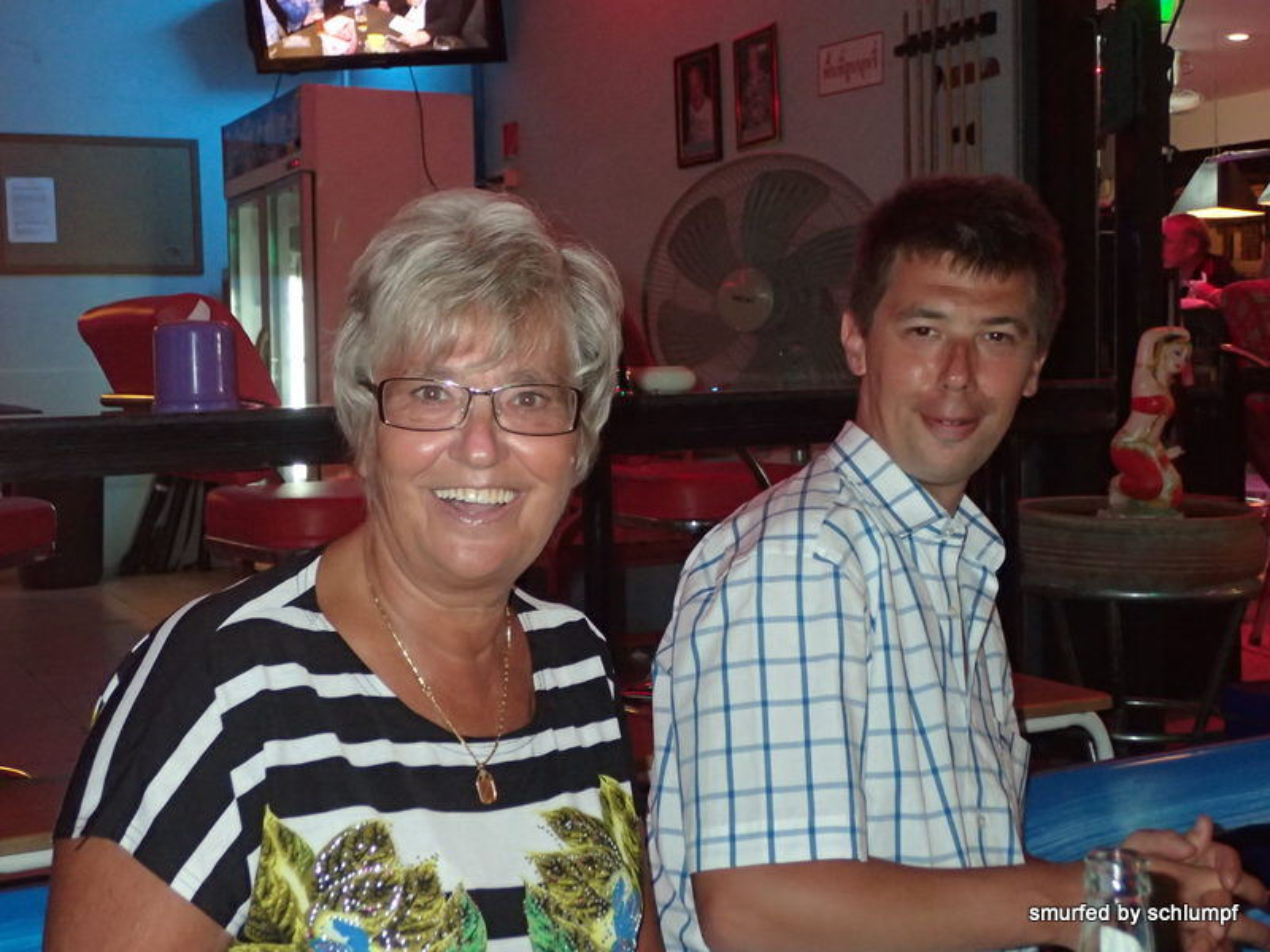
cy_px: 476
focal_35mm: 46
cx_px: 635
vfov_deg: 31.5
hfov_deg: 41.2
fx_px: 1688
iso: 800
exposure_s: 1/50
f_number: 3.1
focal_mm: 8.41
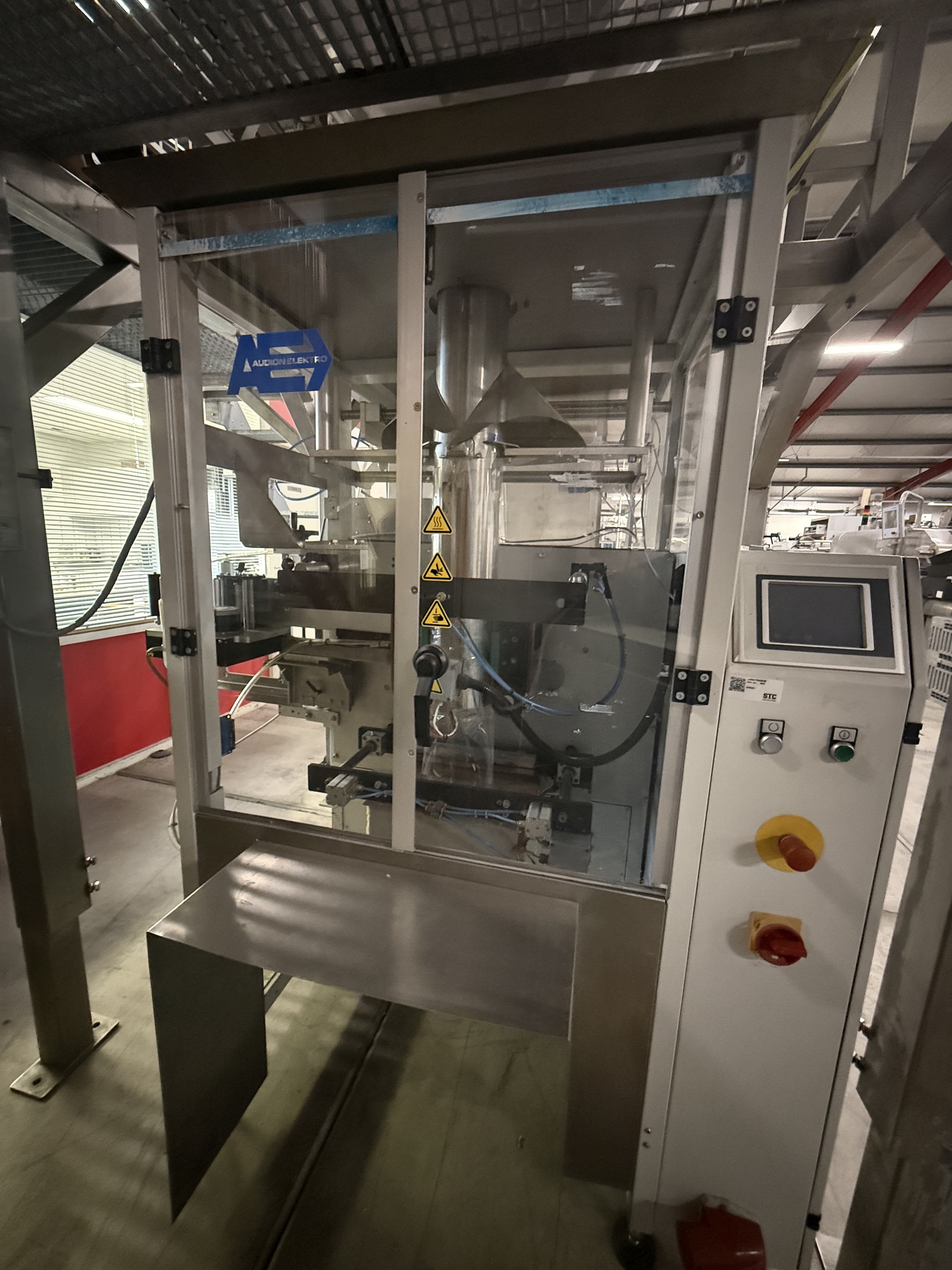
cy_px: 635
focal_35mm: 14
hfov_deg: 85.7
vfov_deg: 102.1
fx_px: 513
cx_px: 476
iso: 1600
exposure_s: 1/33
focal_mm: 2.22
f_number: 2.2
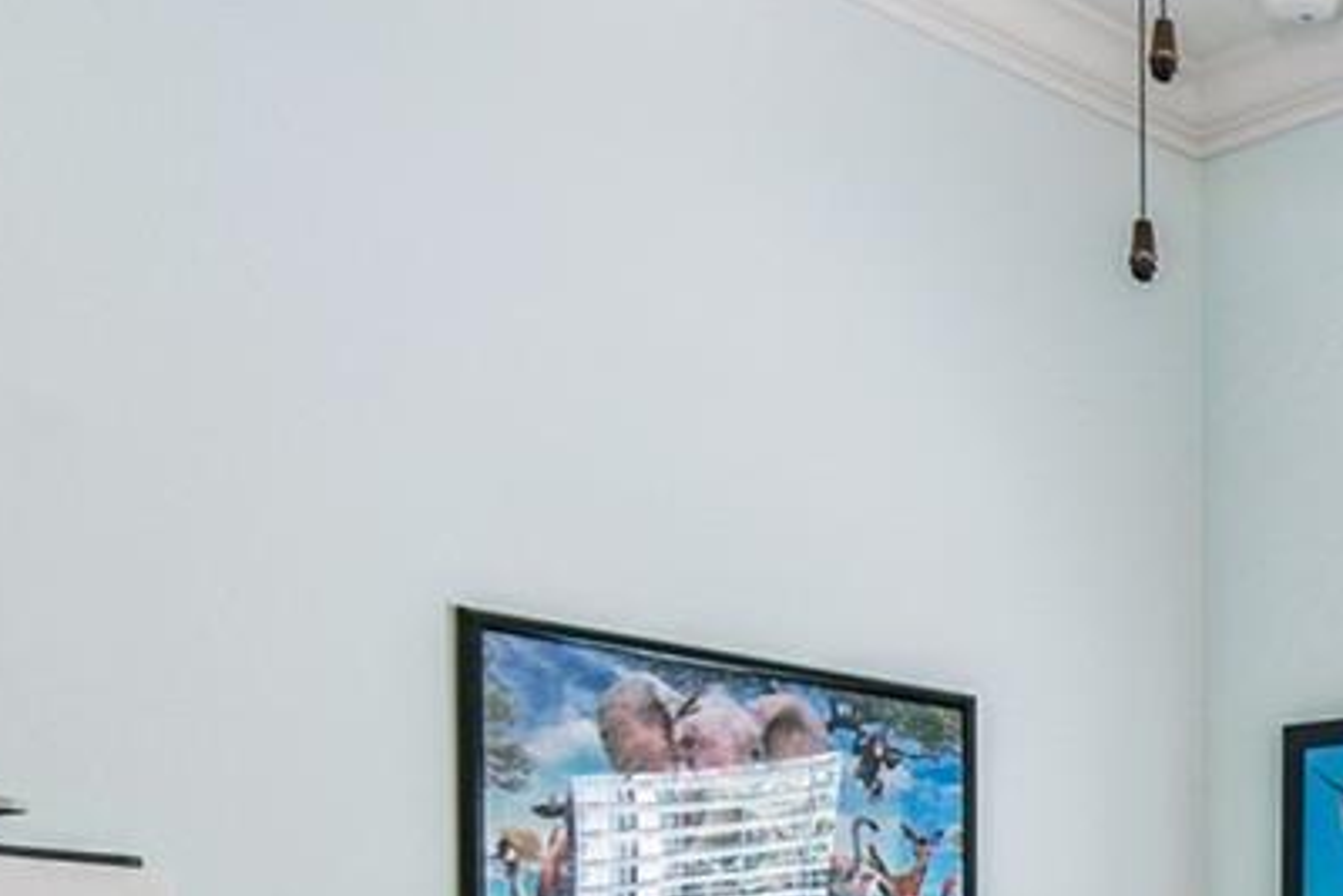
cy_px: 1168
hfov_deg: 29.3
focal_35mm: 60
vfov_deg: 20.6
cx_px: 1561
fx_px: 2239
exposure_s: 1/13
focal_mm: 10
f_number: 7.1
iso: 100
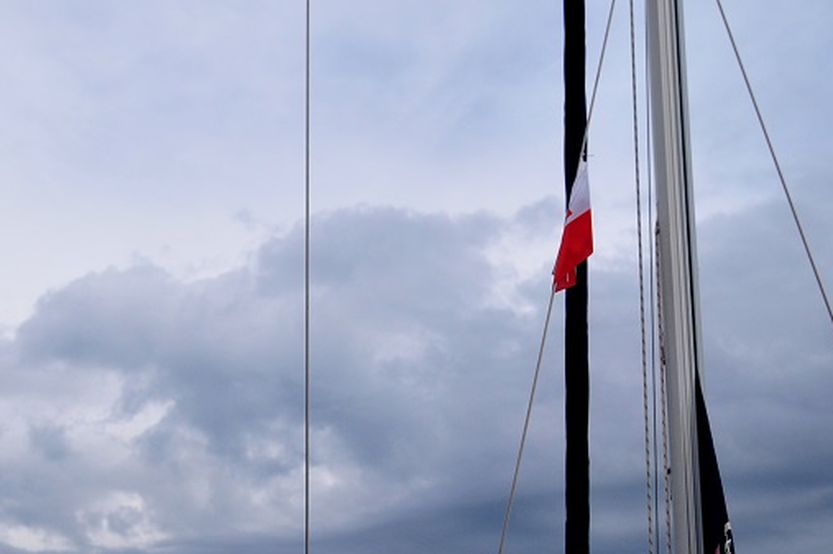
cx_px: 190
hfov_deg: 30.4
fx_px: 1503
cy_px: 542
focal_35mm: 65
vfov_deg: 20.3
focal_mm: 22
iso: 250
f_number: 3.5
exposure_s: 1/8000
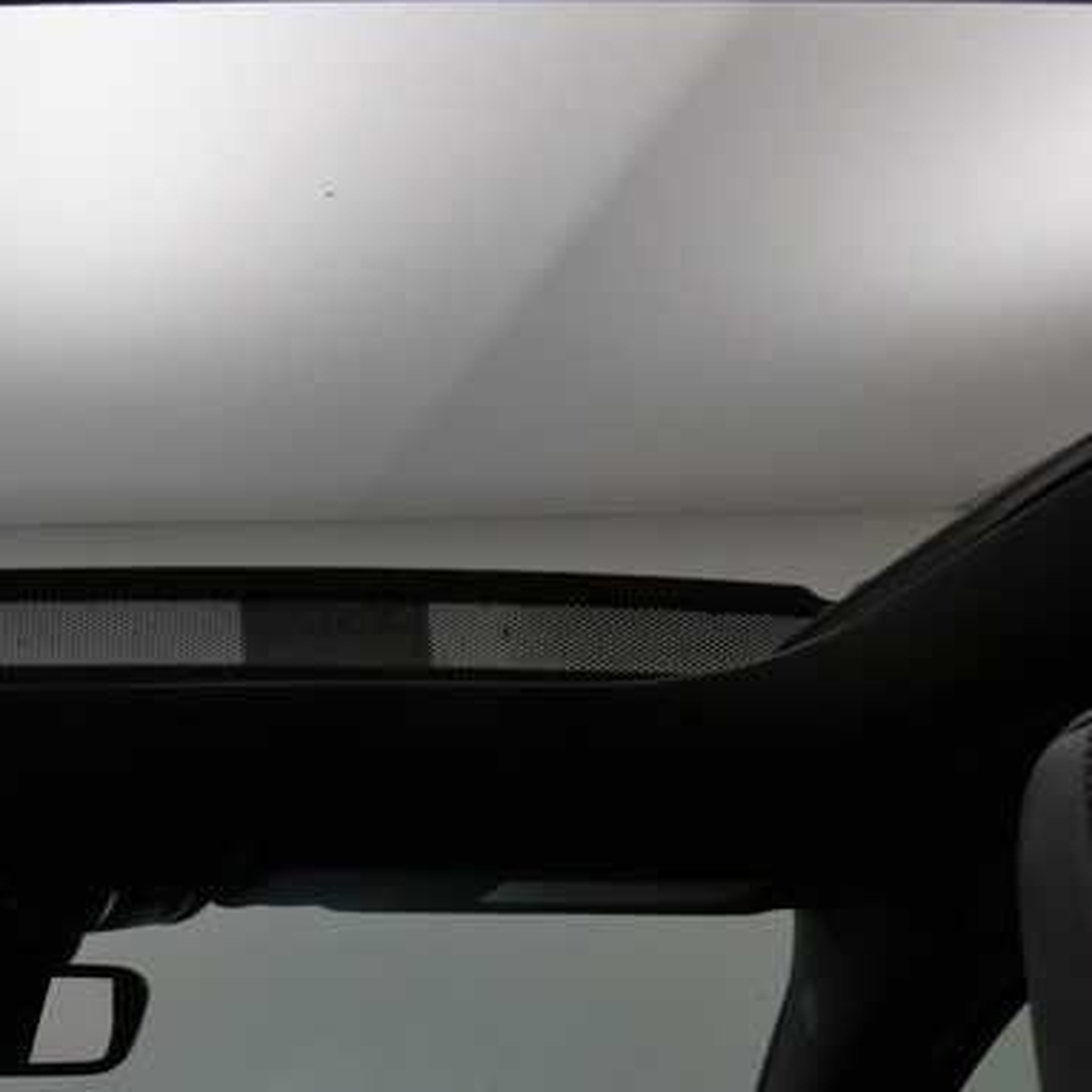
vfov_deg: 44.9
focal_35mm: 37
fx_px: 1321
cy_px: 532
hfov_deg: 39.5
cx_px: -6
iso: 200
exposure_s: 1/60
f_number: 2.8
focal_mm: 3.6
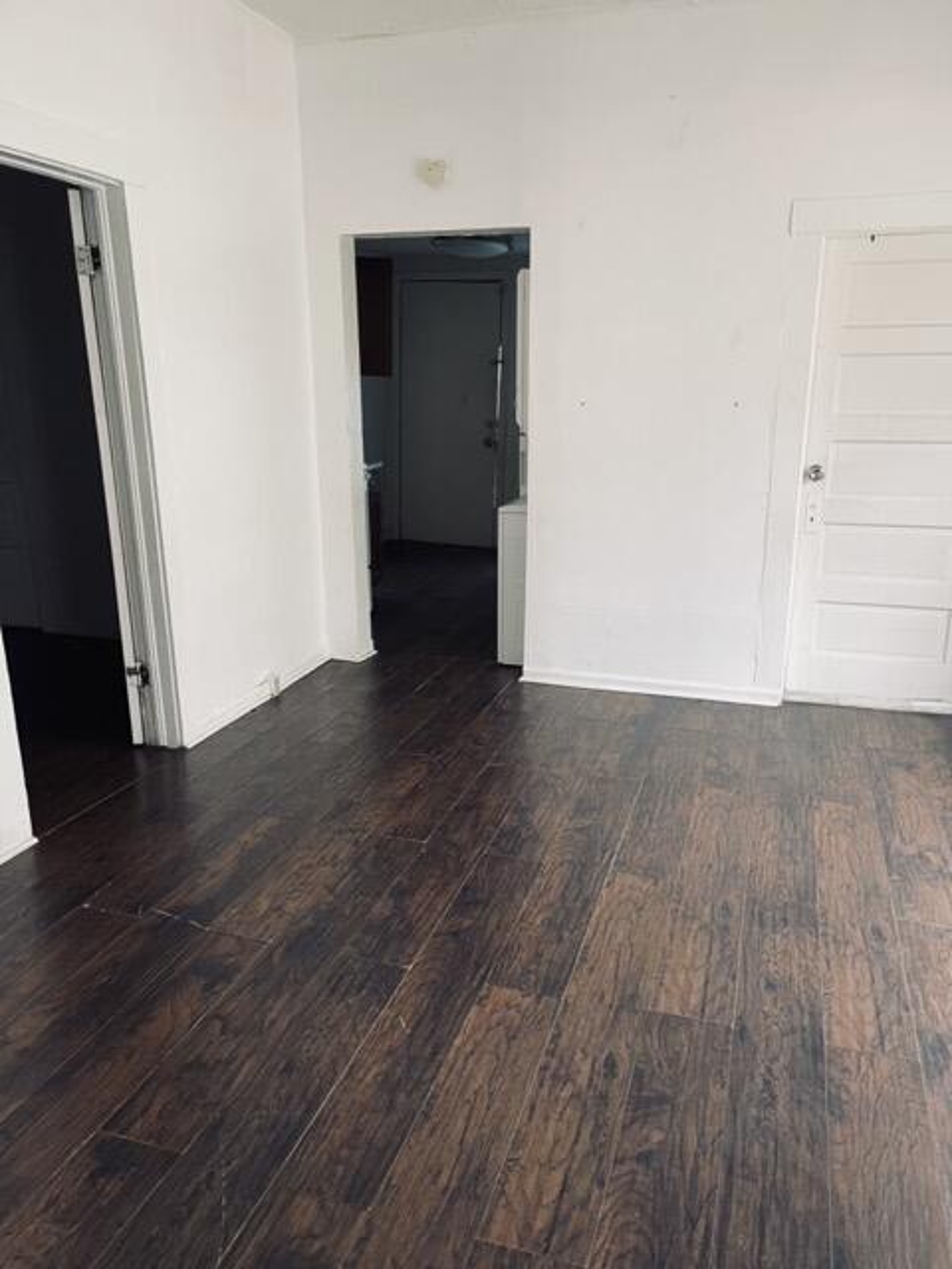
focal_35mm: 25
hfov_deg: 54.9
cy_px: 634
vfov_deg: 69.4
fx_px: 917
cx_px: 476
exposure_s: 1/60
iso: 160
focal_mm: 5.1
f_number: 1.6
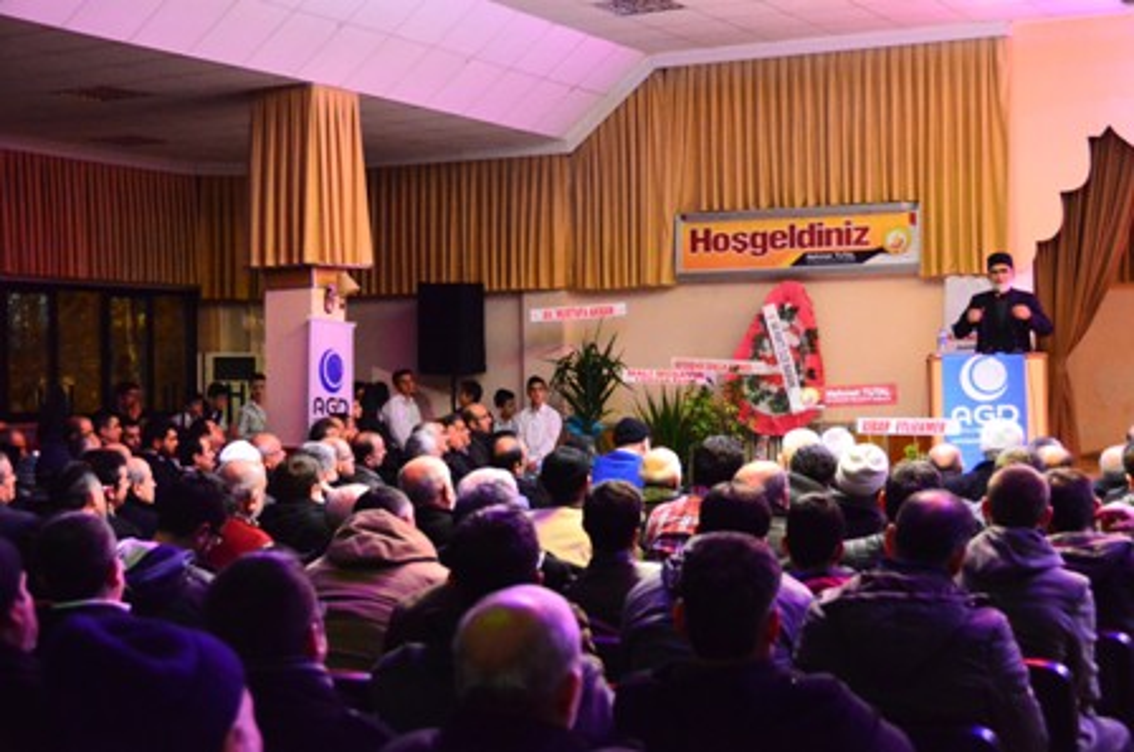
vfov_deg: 23.7
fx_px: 1792
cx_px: 567
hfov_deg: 35.1
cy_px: 376
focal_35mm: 57
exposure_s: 1/30
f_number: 4.2
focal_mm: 38
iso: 6400
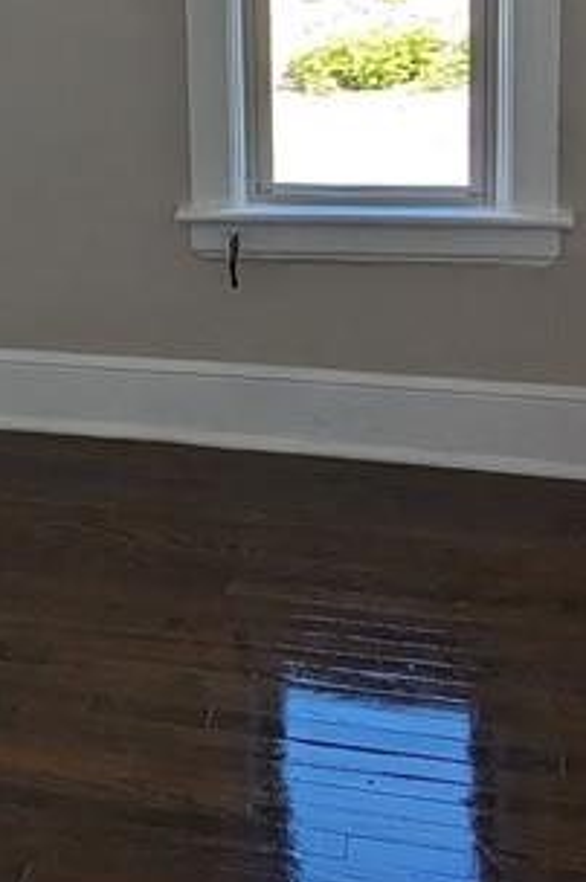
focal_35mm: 56
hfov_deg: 23.0
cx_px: -16
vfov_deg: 34.2
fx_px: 1370
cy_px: 131
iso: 62
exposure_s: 1/125
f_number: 2.2
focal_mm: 2.35
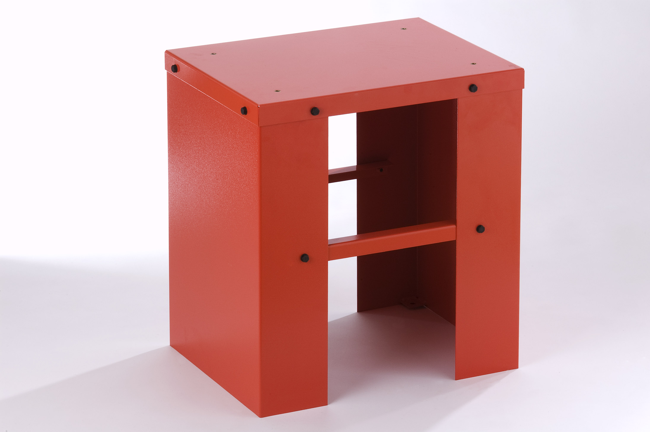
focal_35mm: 158
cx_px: 325
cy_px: 216
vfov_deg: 8.7
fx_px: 2841
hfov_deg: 13.1
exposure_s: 1/60
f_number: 22
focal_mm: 105
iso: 200
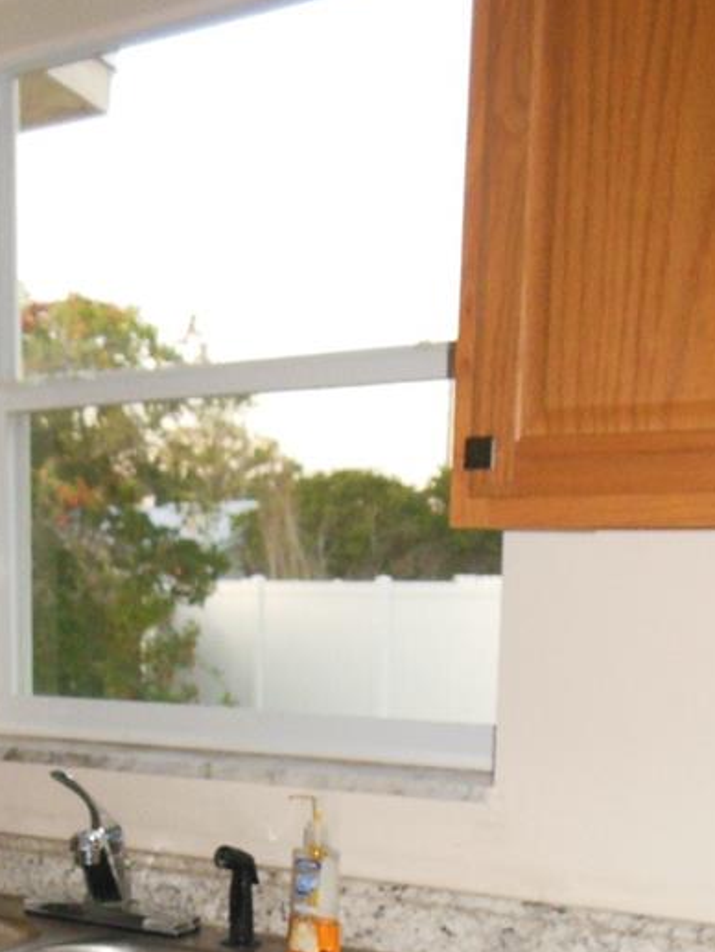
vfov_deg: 30.9
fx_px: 1597
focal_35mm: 58
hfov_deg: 24.7
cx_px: 111
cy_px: 943
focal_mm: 4.5
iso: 500
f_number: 6.4
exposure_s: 1/25
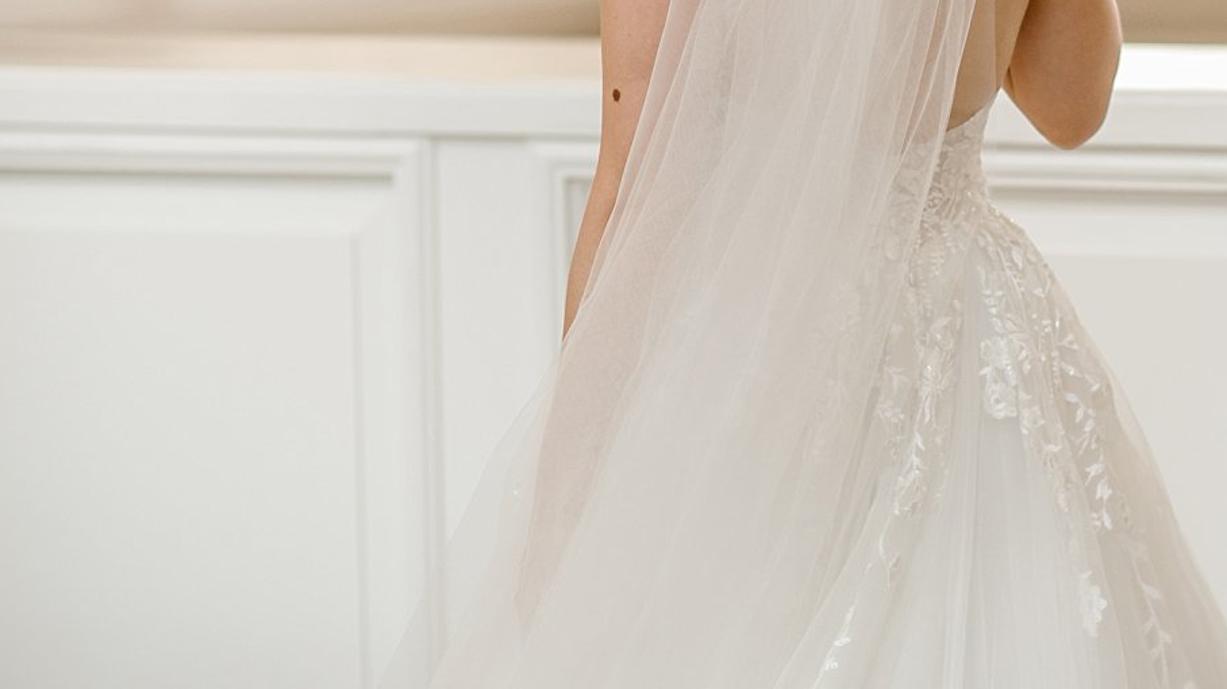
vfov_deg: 6.0
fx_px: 6537
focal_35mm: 201
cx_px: 874
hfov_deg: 10.7
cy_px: -132
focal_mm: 85
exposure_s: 1/640
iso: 640
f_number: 2
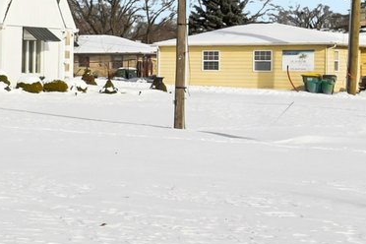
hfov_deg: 17.8
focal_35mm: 88
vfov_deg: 15.4
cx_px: -320
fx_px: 895
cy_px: 24
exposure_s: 1/1000
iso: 100
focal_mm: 16
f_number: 8
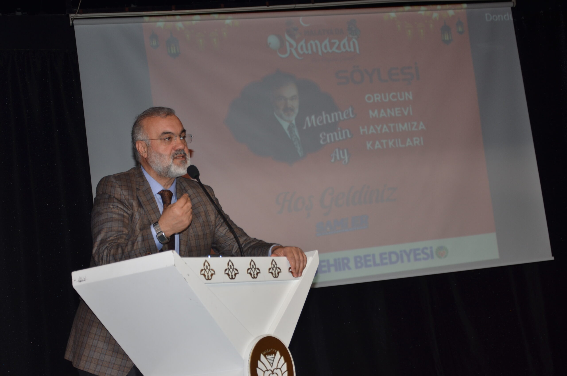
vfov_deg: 22.5
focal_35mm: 60
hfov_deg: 33.5
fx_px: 943
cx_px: 284
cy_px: 188
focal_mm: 40
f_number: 4.5
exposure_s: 1/60
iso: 250
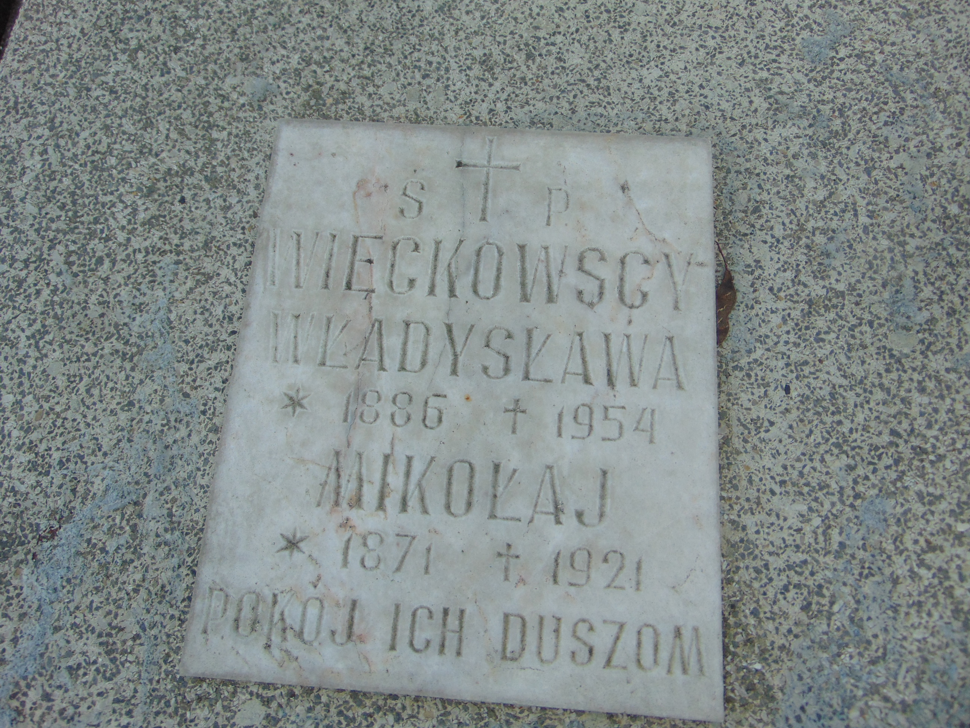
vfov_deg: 54.9
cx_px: 485
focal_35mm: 25
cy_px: 364
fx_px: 701
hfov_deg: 69.4
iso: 80
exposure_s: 1/800
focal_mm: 4.5
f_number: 3
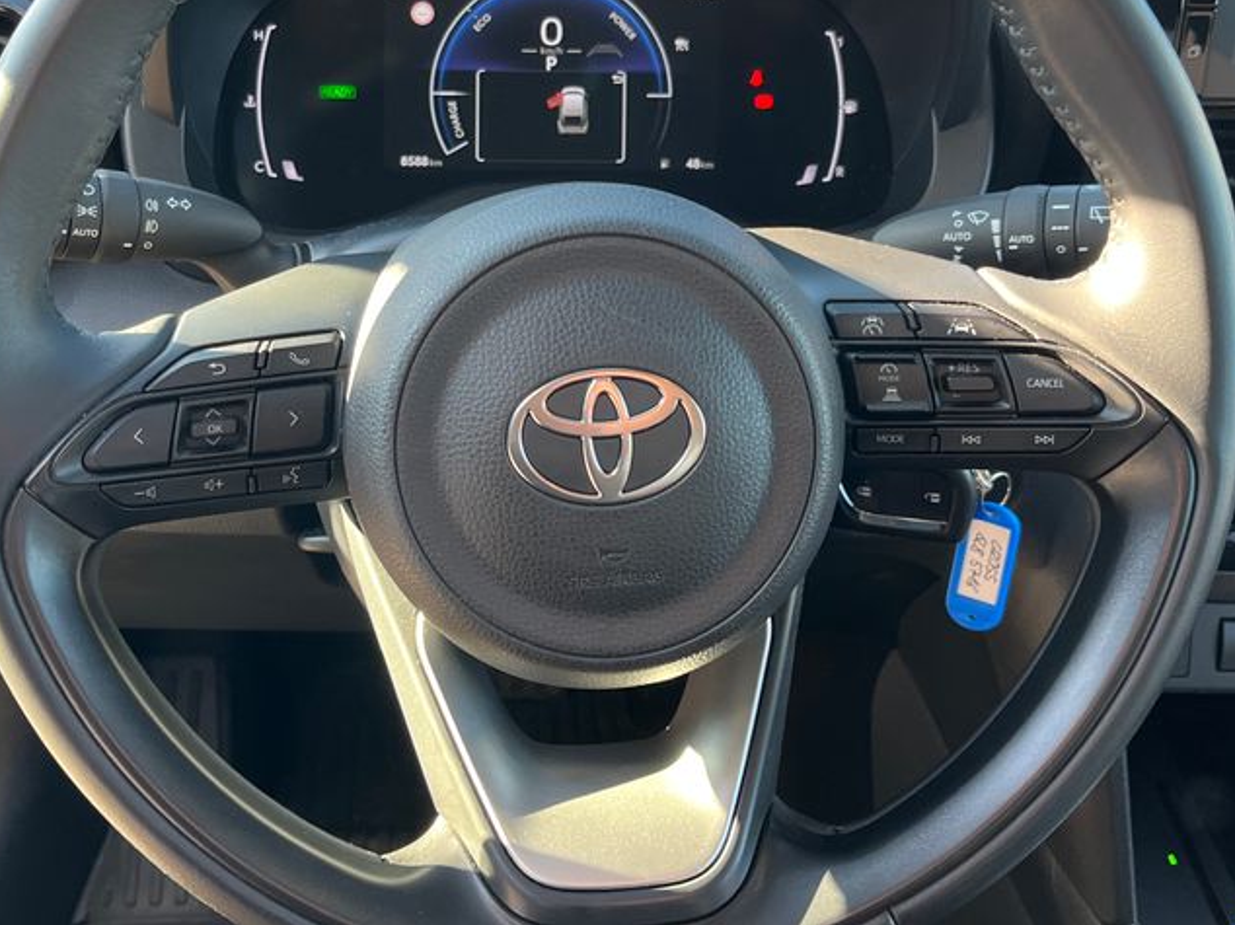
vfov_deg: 34.1
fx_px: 1498
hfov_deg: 44.6
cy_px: 335
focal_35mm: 42
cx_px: 508
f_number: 1.6
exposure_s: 1/121
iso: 125
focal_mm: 5.1
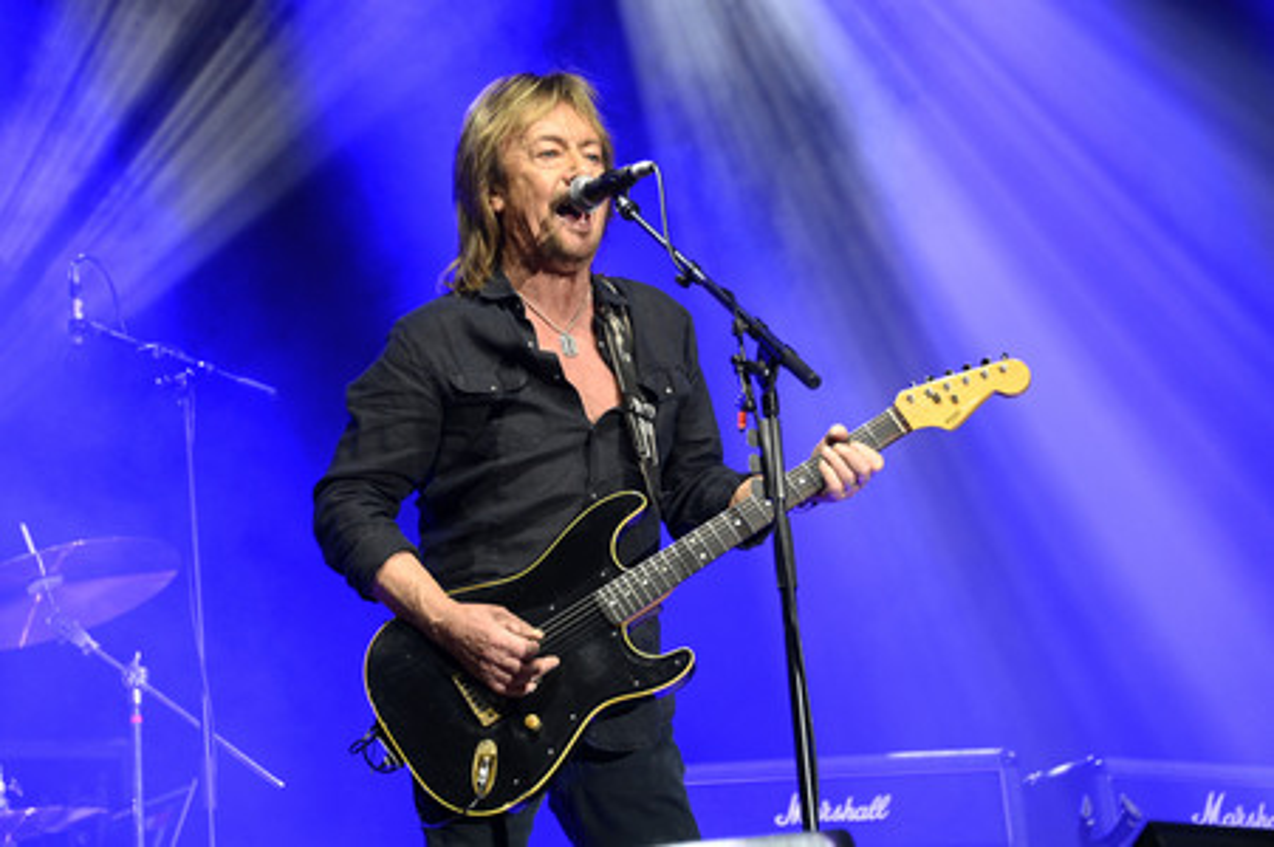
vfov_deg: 9.1
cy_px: 424
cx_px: 637
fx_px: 5304
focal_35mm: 150
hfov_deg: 13.7
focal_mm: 150
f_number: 5.6
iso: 3200
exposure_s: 1/200
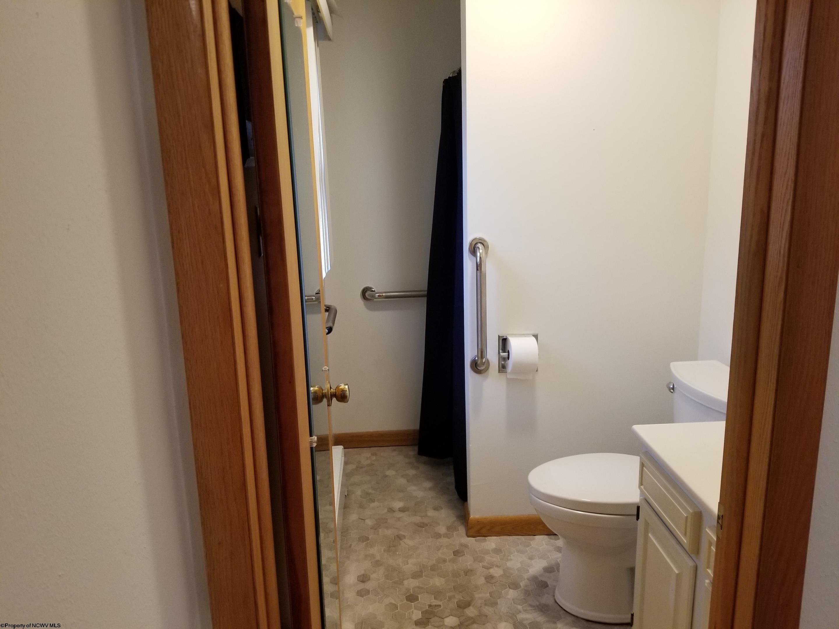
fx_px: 630
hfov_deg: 67.3
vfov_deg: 53.1
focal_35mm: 26
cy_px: 314
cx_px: 420
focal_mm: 4.3
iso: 160
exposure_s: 1/40
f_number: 1.7
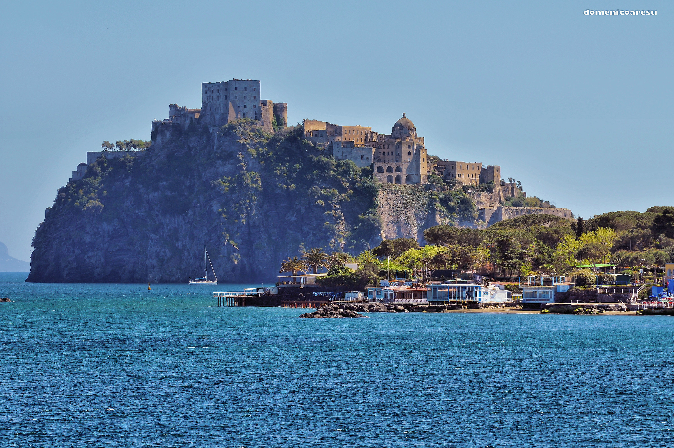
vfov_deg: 5.7
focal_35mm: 240
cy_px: 224
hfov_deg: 8.6
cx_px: 337
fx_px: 4488
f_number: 10
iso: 200
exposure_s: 1/400
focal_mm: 160
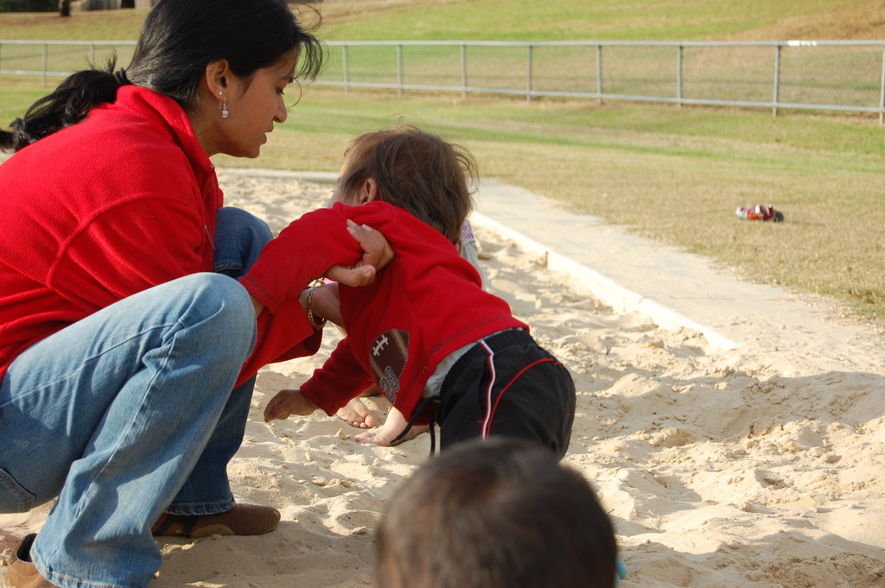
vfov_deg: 16.5
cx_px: 442
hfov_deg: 24.6
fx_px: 2026
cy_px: 294
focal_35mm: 82
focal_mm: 55
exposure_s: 1/250
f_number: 8
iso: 200
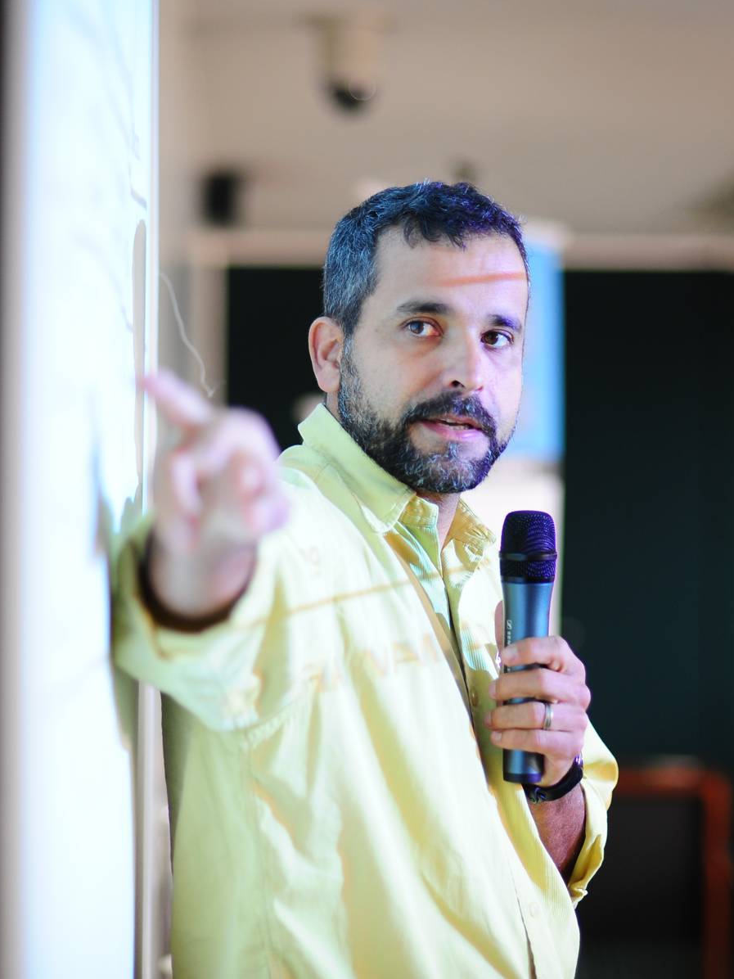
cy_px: 489
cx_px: 453
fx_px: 3477
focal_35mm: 123
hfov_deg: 12.0
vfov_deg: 16.0
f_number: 1.8
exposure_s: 1/80
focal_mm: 85
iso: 800
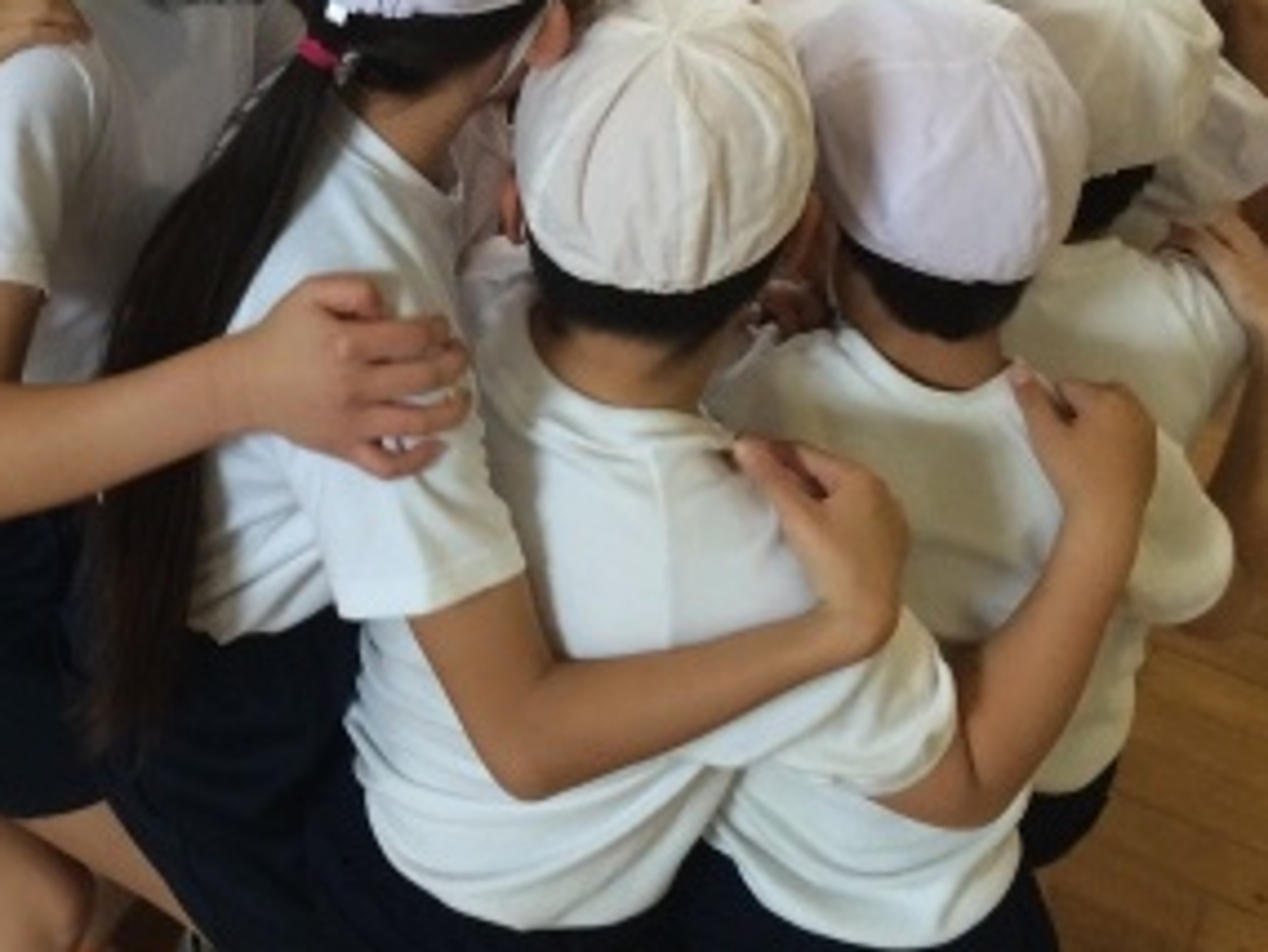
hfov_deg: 31.3
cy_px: -40
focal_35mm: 61
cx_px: 360
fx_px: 2235
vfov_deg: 22.9
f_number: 2.2
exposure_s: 1/30
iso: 80
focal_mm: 4.15
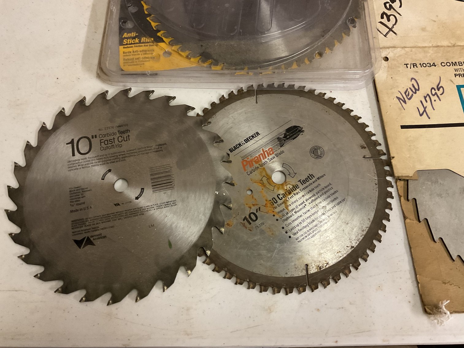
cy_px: 174
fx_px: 389
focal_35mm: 29
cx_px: 232
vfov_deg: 48.2
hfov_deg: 61.7
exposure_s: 1/40
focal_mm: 3
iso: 250
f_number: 1.8
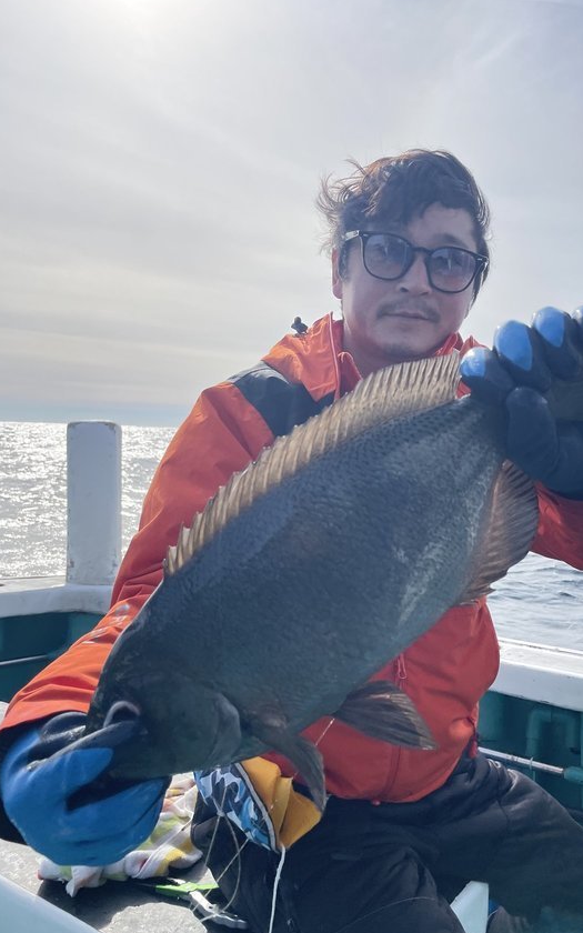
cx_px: 346
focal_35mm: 28
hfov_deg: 44.3
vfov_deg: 66.5
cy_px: 464
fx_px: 712
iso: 32
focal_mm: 4.2
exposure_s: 1/4651
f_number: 1.6
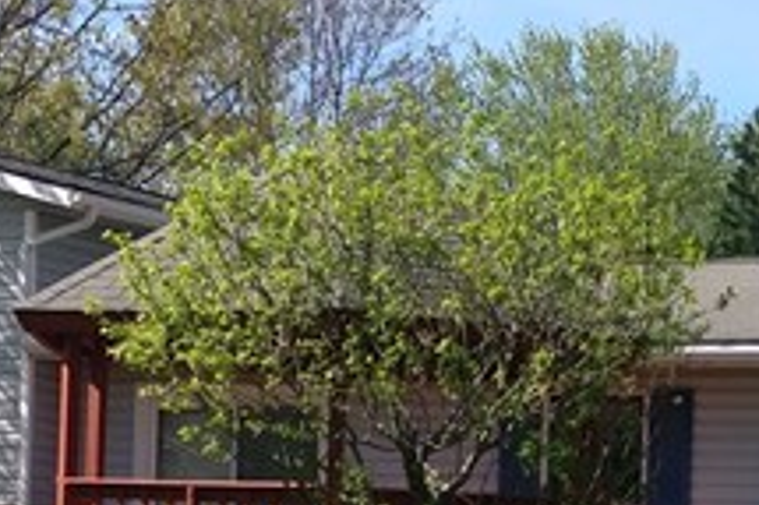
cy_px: 667
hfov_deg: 14.7
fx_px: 2928
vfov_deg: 9.7
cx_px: 593
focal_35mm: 139
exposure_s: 1/827
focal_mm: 4.26
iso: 100
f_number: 2
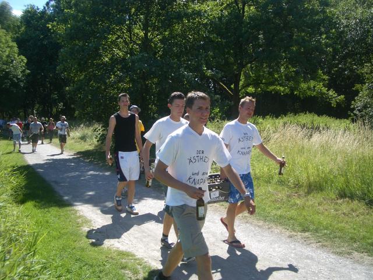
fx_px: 377
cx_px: 186
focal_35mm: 35
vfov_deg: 40.7
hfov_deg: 52.6
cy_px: 140
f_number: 4.3
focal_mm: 5.8
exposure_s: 1/250
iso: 50
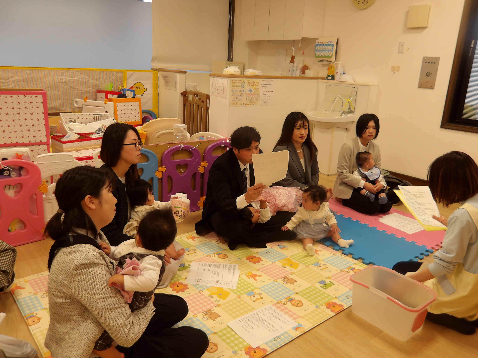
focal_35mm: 27
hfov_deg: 65.3
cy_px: 179
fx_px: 373
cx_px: 239
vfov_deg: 51.4
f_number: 3
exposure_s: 1/45
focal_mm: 4.9
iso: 100
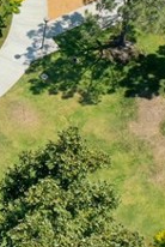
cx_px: -115
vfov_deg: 14.4
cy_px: -26
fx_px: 952
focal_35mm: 139
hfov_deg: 9.5
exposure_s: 1/320
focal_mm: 10.26
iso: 100
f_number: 5.6
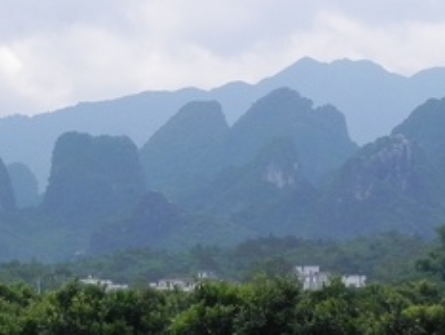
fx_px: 3280
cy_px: 125
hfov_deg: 7.8
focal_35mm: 255
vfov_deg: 5.8
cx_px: 113
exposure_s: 1/414
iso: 160
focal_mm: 15.1
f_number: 7.1
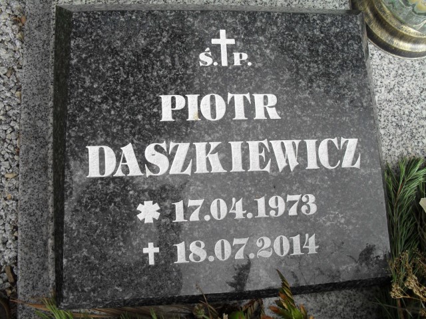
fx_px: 431
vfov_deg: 40.7
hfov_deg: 52.6
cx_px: 213
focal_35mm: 35
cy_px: 160
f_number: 3.2
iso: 100
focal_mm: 6.3
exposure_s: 1/180
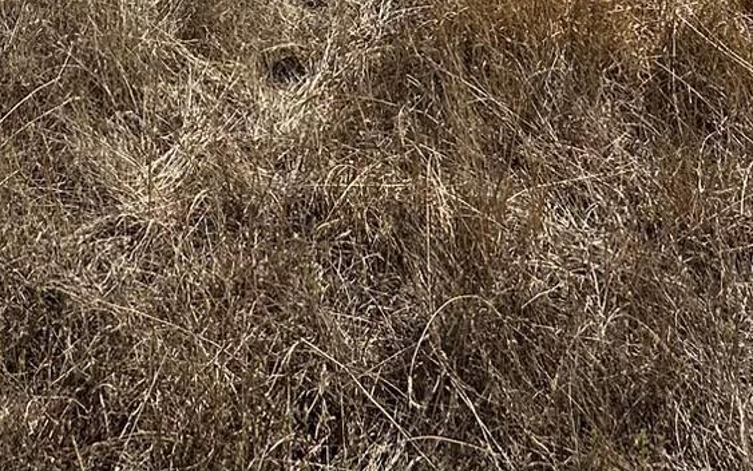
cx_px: 362
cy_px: -507
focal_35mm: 54
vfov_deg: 16.8
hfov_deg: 37.5
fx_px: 1108
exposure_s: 1/3401
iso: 50
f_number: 2.2
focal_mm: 2.22
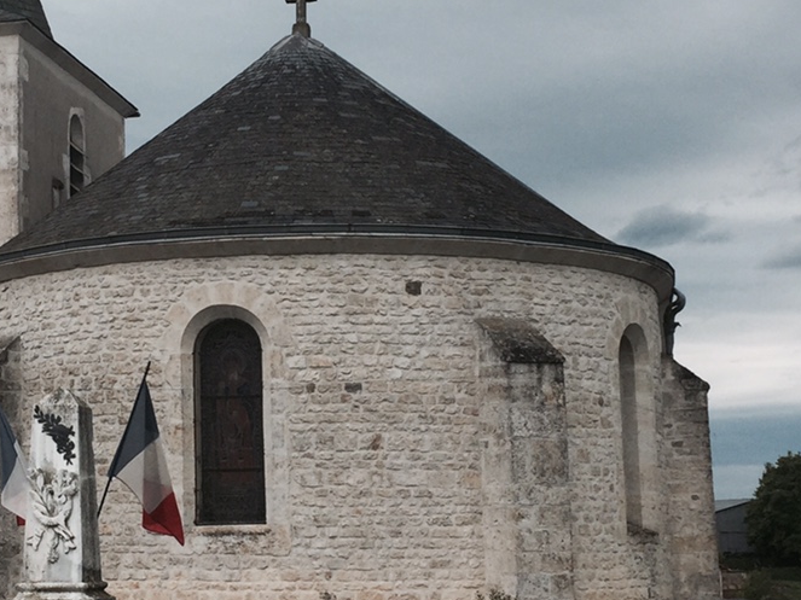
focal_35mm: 70
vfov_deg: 21.0
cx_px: 196
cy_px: 298
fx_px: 1619
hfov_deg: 27.4
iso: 32
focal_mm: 4.15
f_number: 2.2
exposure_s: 1/1276
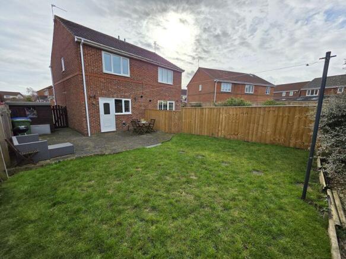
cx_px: 173
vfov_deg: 89.9
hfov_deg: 106.2
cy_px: 130
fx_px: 130
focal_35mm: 13
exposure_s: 1/1350
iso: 40
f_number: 1.9
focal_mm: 2.2
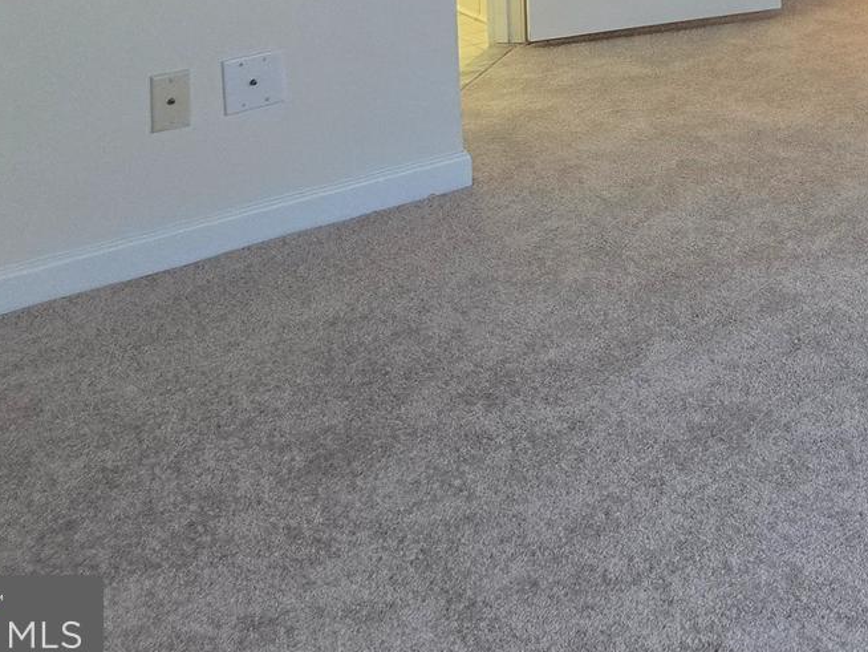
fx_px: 1806
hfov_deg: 23.8
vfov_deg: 18.1
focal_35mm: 72
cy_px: -336
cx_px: 1131
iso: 250
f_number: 1.8
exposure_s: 1/120
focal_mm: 5.4
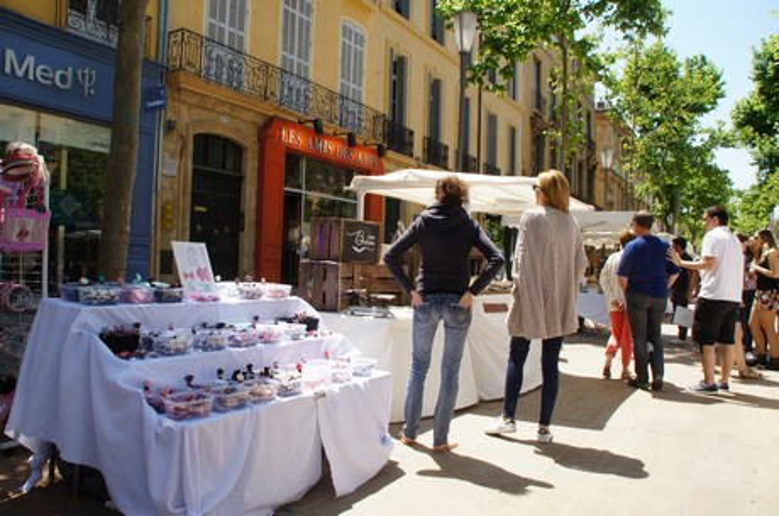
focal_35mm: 27
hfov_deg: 67.5
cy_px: 258
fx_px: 583
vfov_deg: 47.8
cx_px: 390
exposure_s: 1/60
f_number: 11
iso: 100
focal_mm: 18
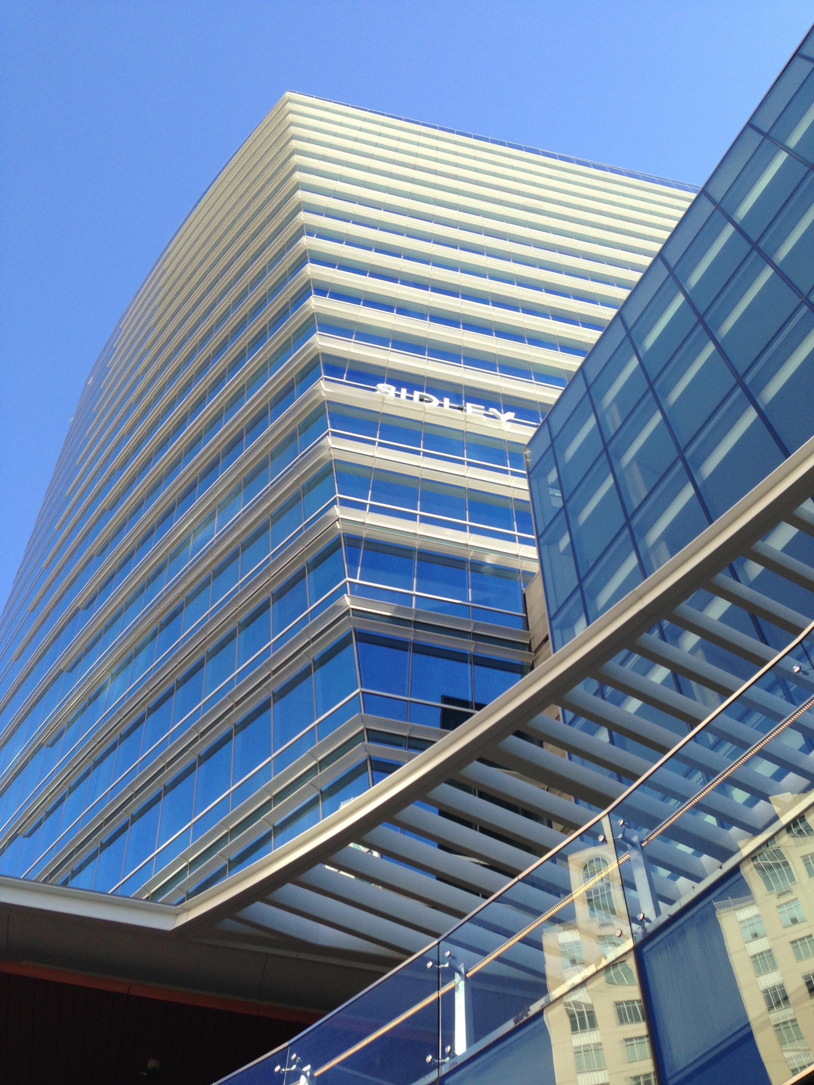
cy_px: 542
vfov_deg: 55.4
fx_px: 1035
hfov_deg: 42.9
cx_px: 407
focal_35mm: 33
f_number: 2.4
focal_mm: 4.12
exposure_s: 1/493
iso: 50
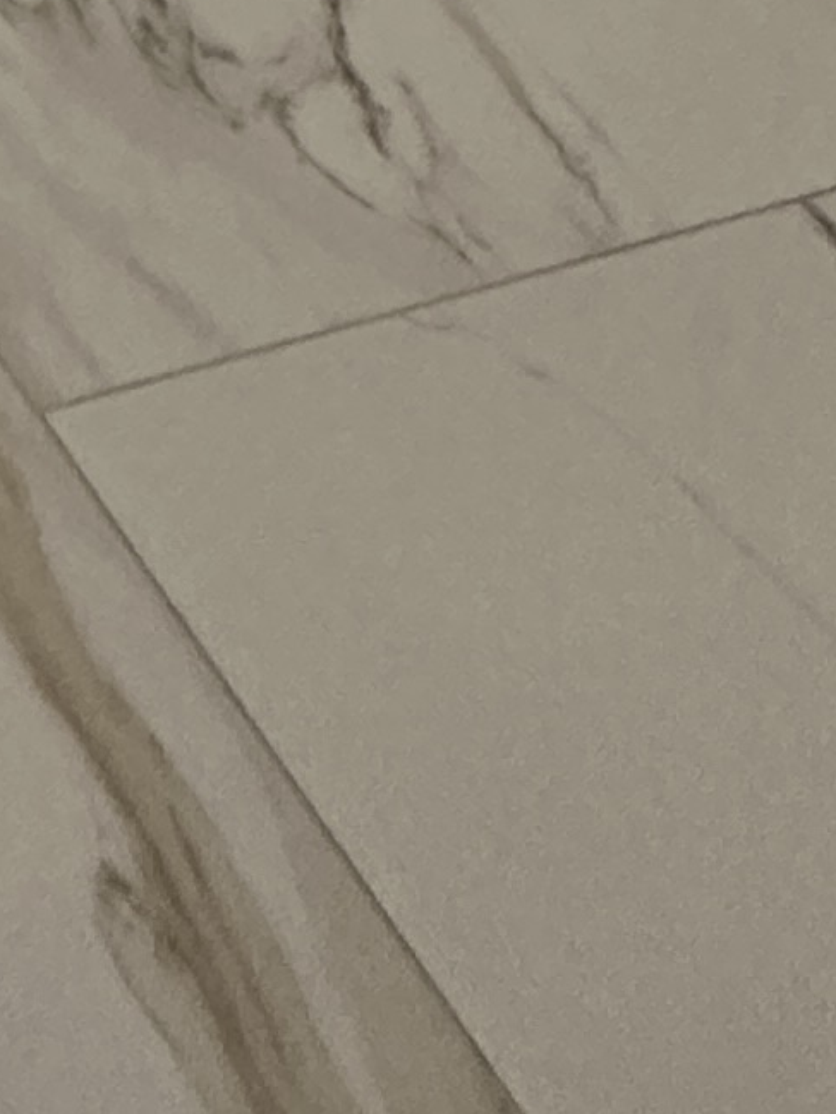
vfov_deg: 13.1
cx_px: -875
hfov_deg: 14.1
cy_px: -1866
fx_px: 2801
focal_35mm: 87
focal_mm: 2.22
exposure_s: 1/60
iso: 400
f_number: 2.2
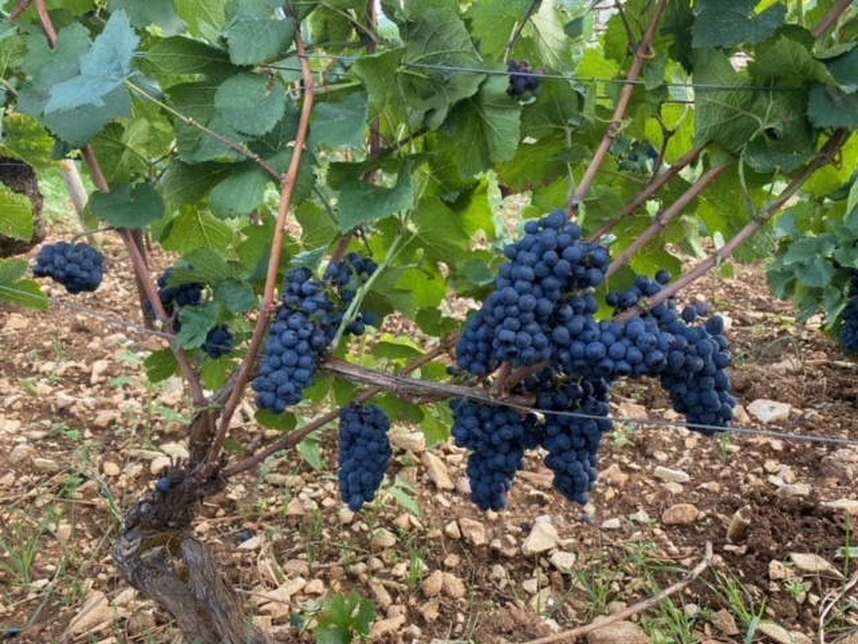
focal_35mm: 26
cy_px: 322
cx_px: 429
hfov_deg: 67.3
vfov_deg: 53.1
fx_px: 644
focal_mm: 4.25
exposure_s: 1/121
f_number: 1.8
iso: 64
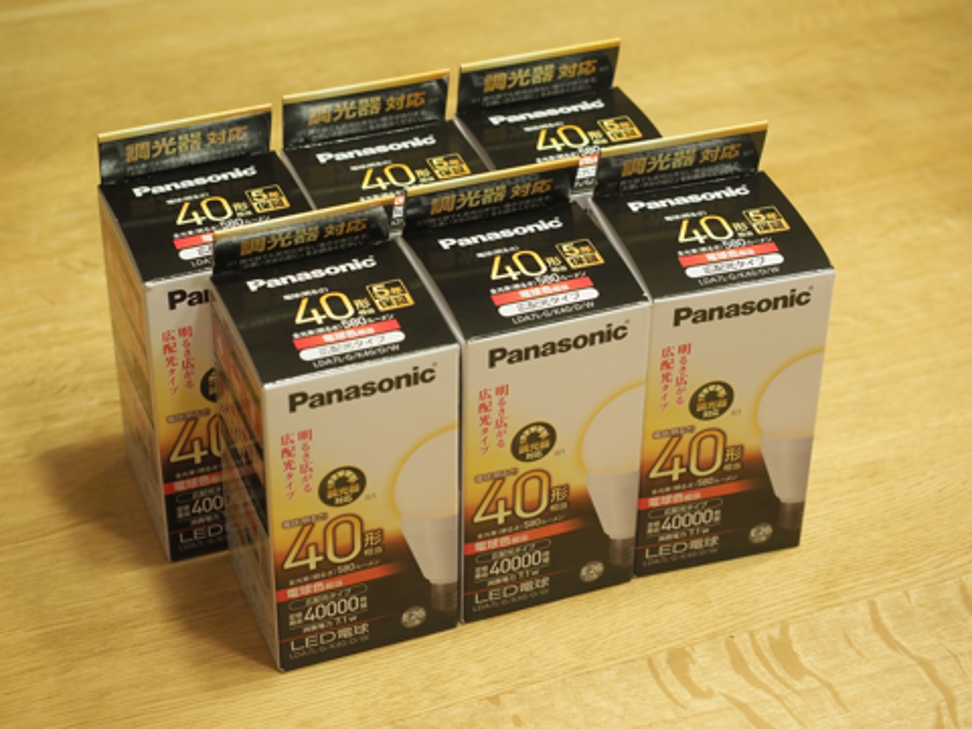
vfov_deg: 18.4
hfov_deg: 24.4
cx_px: 486
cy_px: 364
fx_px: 2246
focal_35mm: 80
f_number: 4
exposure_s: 1/80
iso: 1250
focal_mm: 40
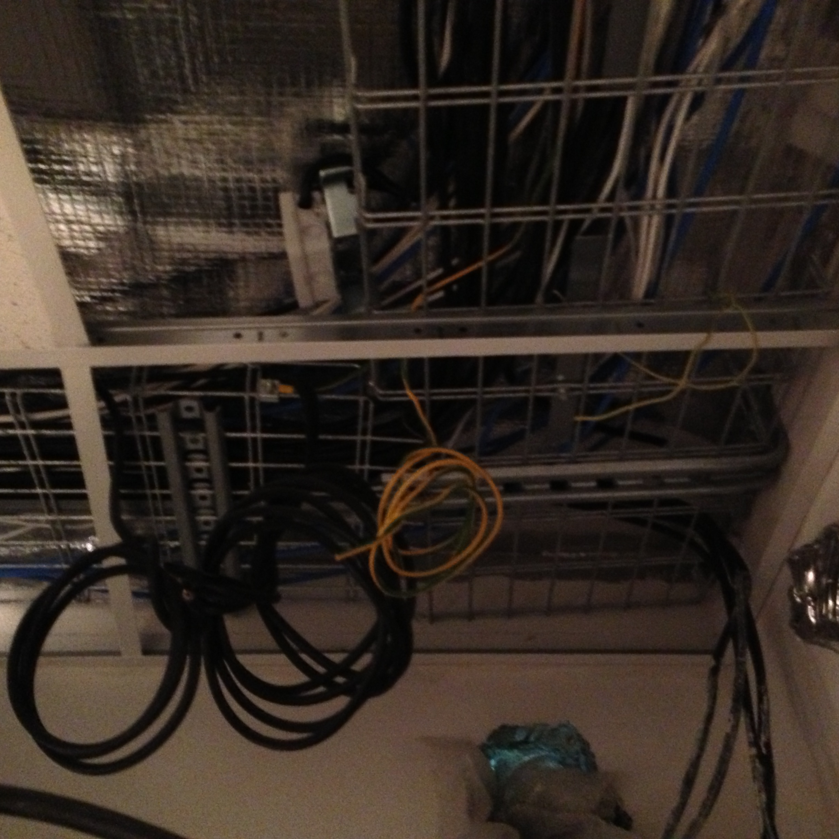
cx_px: 409
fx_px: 1069
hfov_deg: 42.8
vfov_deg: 42.8
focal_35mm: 39
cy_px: 420
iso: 800
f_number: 2.4
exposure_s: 1/15
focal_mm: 4.13
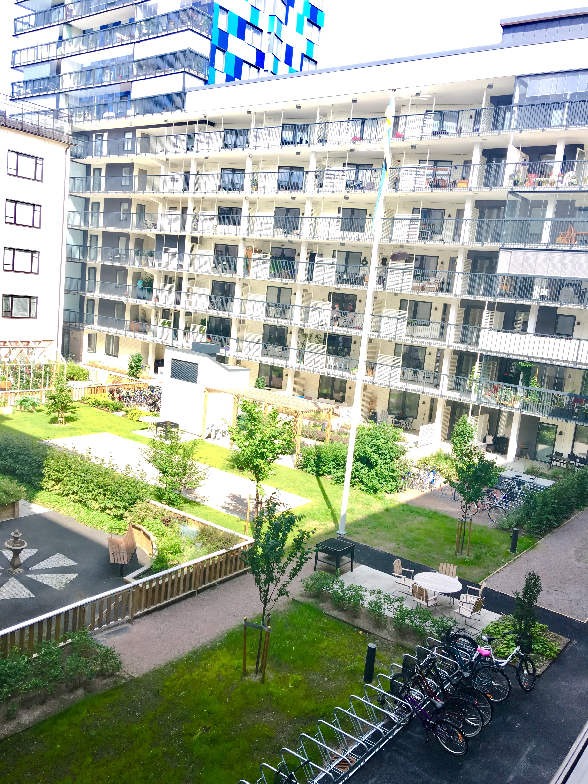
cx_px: 294
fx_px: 657
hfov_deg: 48.2
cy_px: 392
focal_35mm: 29
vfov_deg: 61.7
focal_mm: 4.15
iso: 25
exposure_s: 1/276
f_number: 2.2
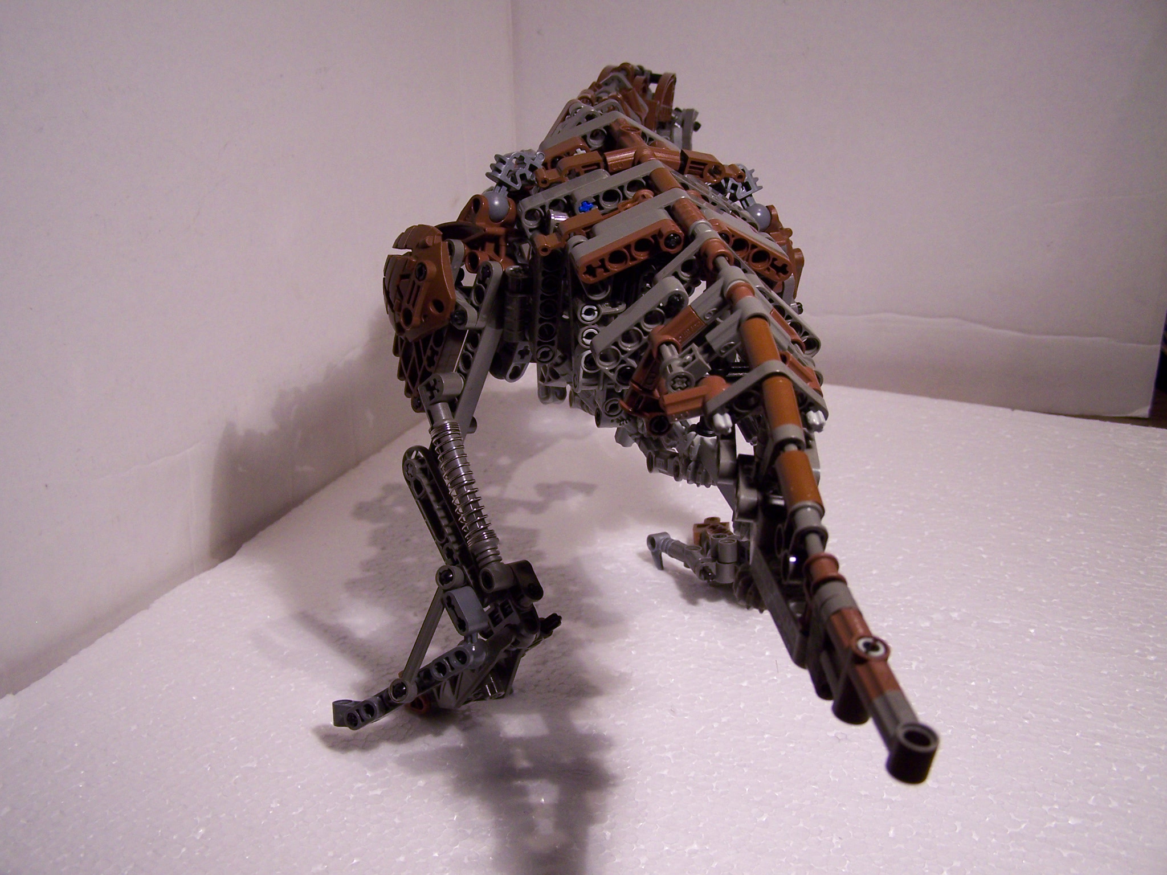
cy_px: 438
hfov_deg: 49.0
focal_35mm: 38
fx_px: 1281
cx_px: 584
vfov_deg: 37.7
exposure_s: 1/30
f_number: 2.8
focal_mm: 6.3
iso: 125
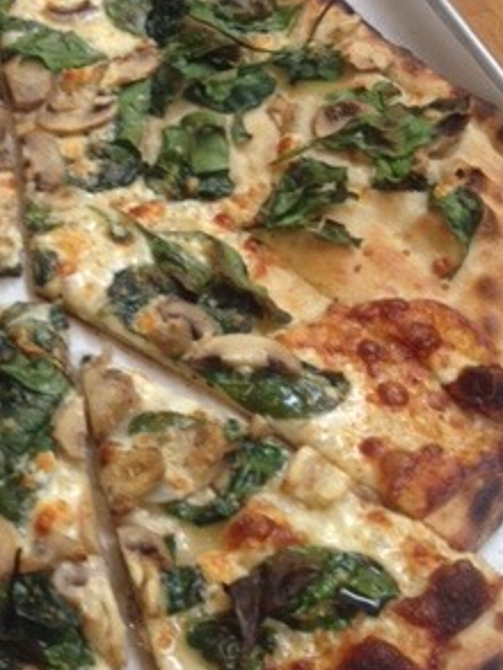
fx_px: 1394
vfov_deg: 27.0
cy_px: 288
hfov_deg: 19.8
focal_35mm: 72
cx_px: -18
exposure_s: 1/40
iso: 50
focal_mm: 4.12
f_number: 2.4
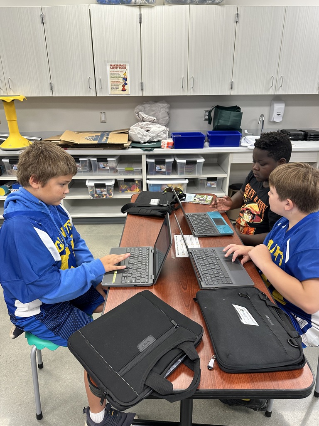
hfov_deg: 56.8
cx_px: 160
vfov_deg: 71.6
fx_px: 295
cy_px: 213
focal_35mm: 24
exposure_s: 1/60
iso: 160
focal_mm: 6.86
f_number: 1.78
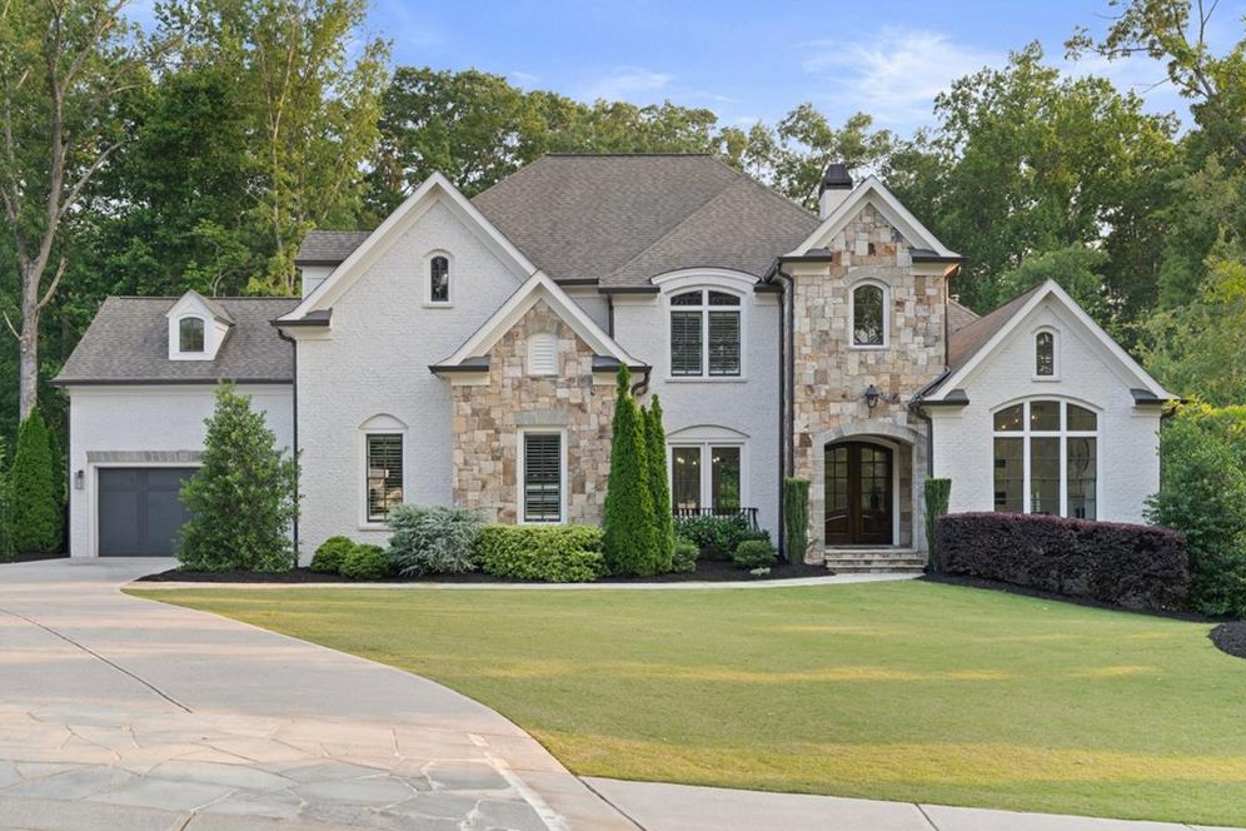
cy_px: 420
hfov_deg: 50.7
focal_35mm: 38
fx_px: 1315
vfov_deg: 35.1
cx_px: 631
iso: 100
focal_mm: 37
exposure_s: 1/13
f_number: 8
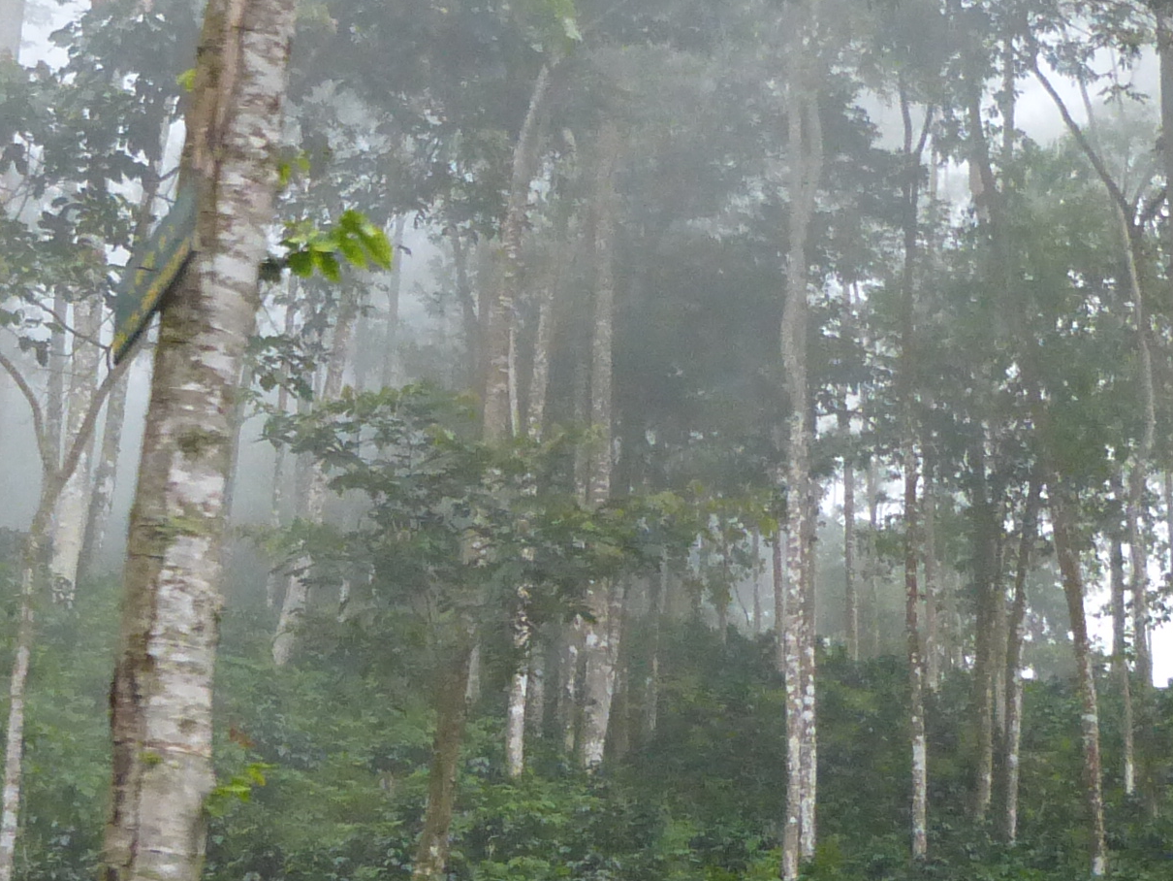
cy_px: 617
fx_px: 3355
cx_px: 337
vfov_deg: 14.9
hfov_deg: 19.7
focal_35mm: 99
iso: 250
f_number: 3.1
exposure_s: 1/250
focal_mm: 4.5
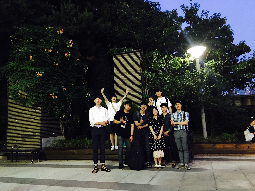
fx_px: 214
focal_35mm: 29
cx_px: 128
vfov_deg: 48.2
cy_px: 96
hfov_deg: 61.7
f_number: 2.2
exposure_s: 1/4
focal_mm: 4.15
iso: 160
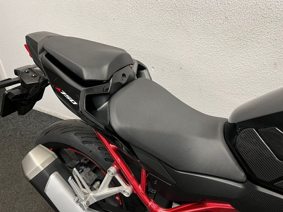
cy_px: 106
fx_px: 213
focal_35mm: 26
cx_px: 142
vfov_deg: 53.1
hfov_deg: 67.3
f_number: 1.6
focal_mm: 5.1
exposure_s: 1/50
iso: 100
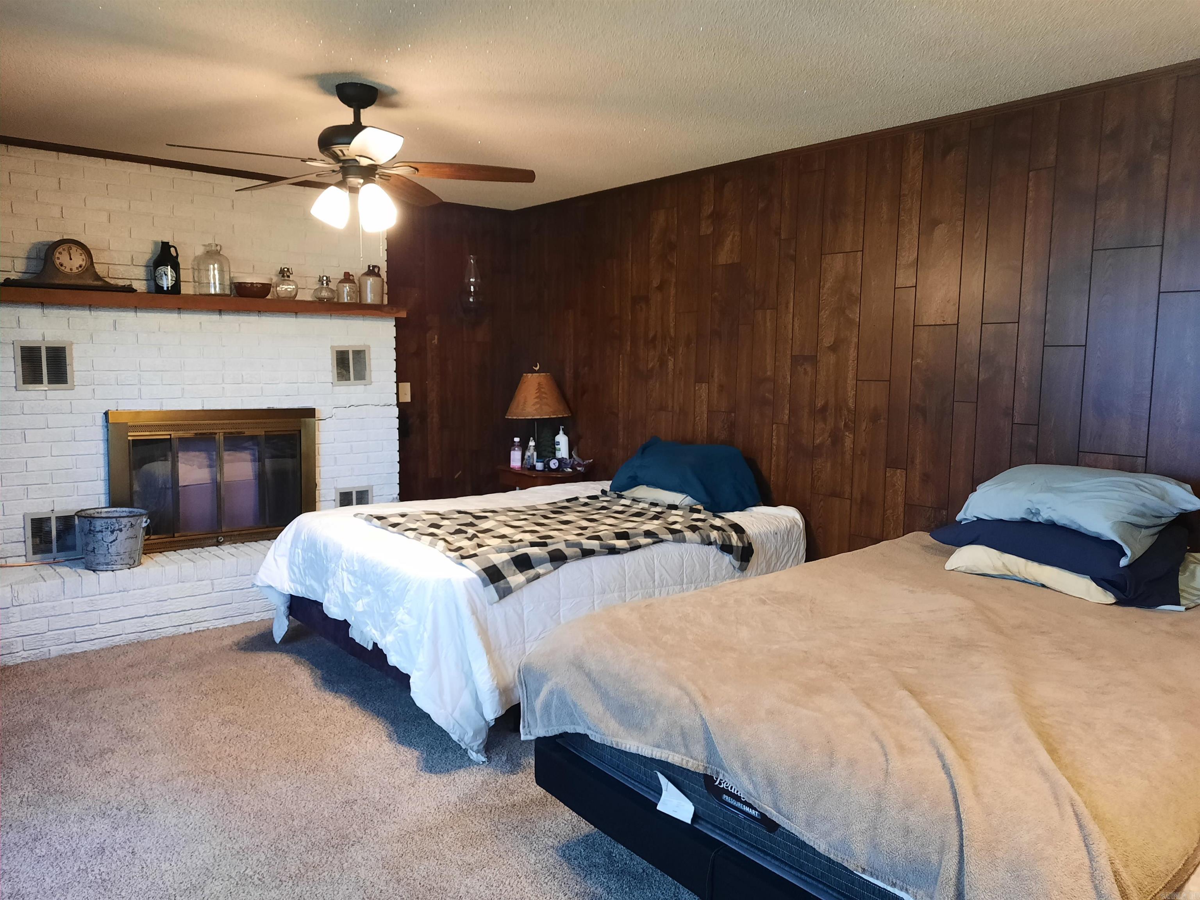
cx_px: 600
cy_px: 450
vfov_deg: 54.9
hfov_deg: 69.4
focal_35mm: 25
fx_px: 867
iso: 320
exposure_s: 1/40
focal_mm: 4.6
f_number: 2
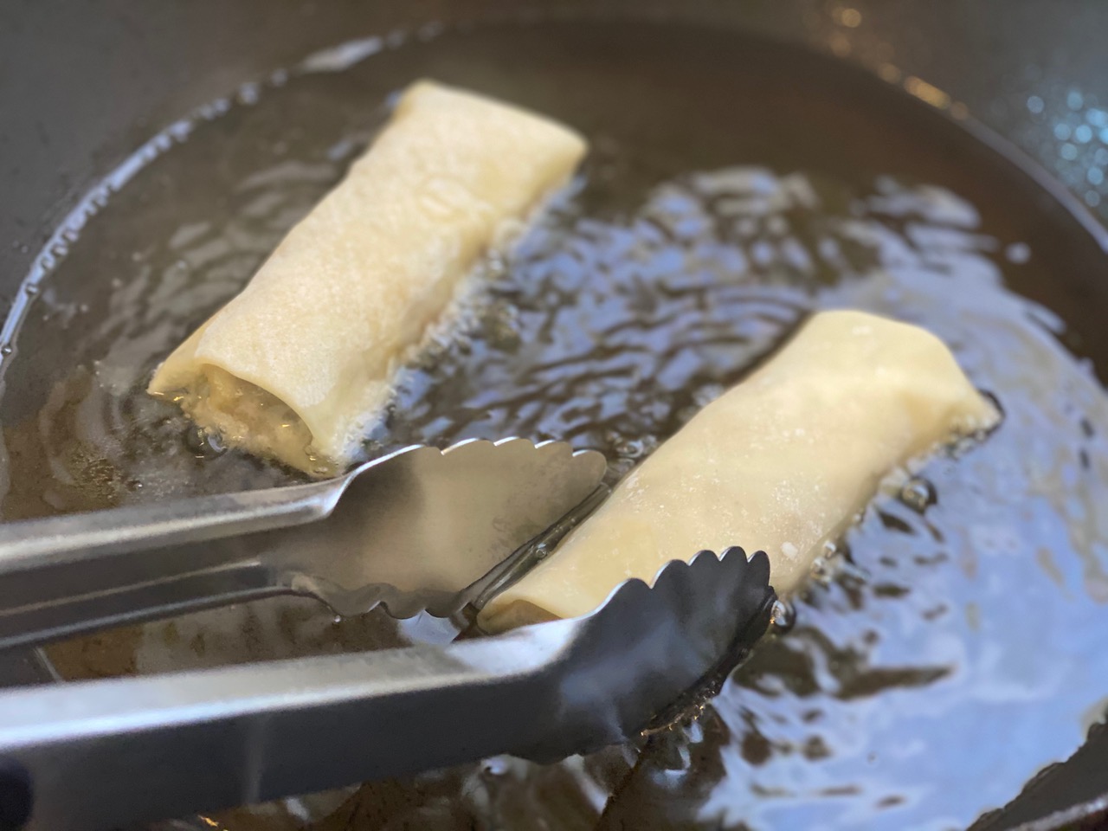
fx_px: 1664
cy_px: 416
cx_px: 554
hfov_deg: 36.8
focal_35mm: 52
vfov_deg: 28.0
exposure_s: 1/40
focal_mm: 6
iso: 160
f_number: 2
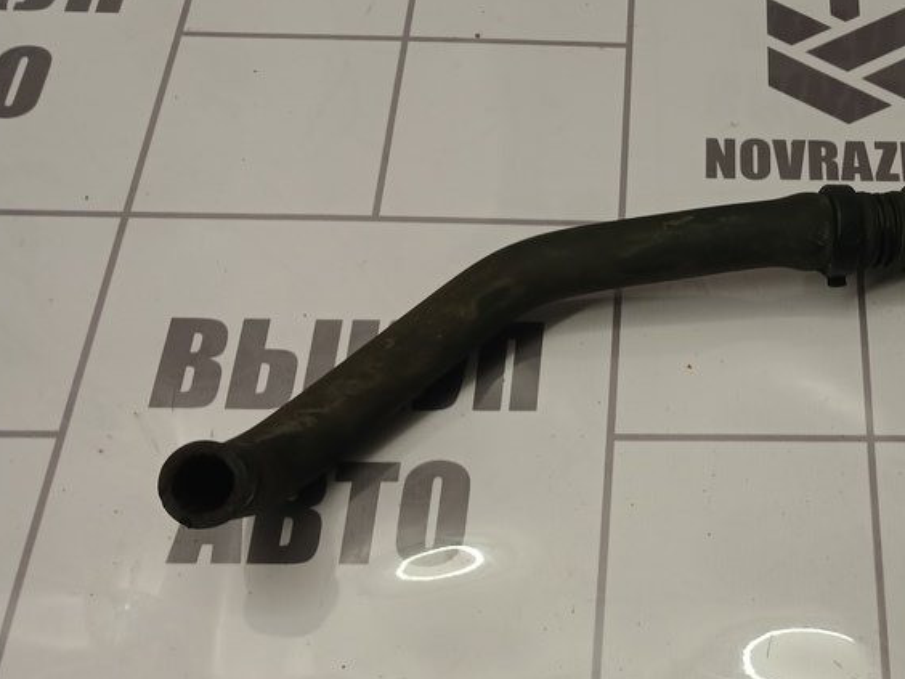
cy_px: 376
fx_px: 1281
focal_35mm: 49
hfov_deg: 36.6
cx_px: 806
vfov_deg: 29.7
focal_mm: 4
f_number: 1.8
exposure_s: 1/50
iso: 64
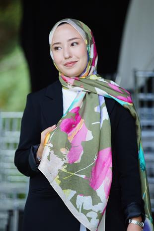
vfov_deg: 13.7
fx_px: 961
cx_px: 77
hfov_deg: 9.2
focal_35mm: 150
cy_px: 116
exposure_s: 1/100
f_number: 2.8
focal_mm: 150
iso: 160
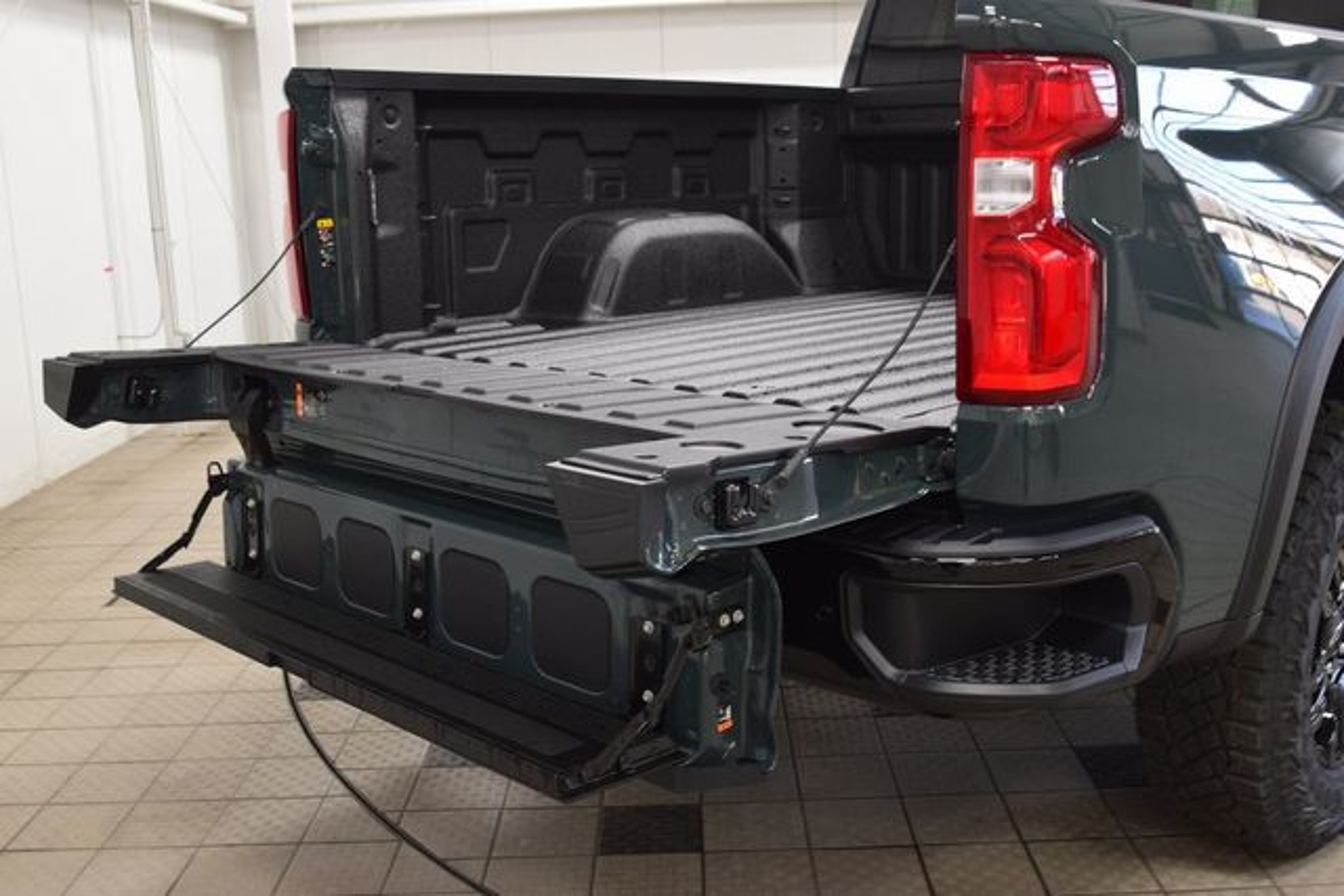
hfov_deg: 53.1
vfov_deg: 36.9
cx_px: 672
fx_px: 1344
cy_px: 448
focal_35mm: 36
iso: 640
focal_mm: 24
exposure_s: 1/15
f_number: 6.3
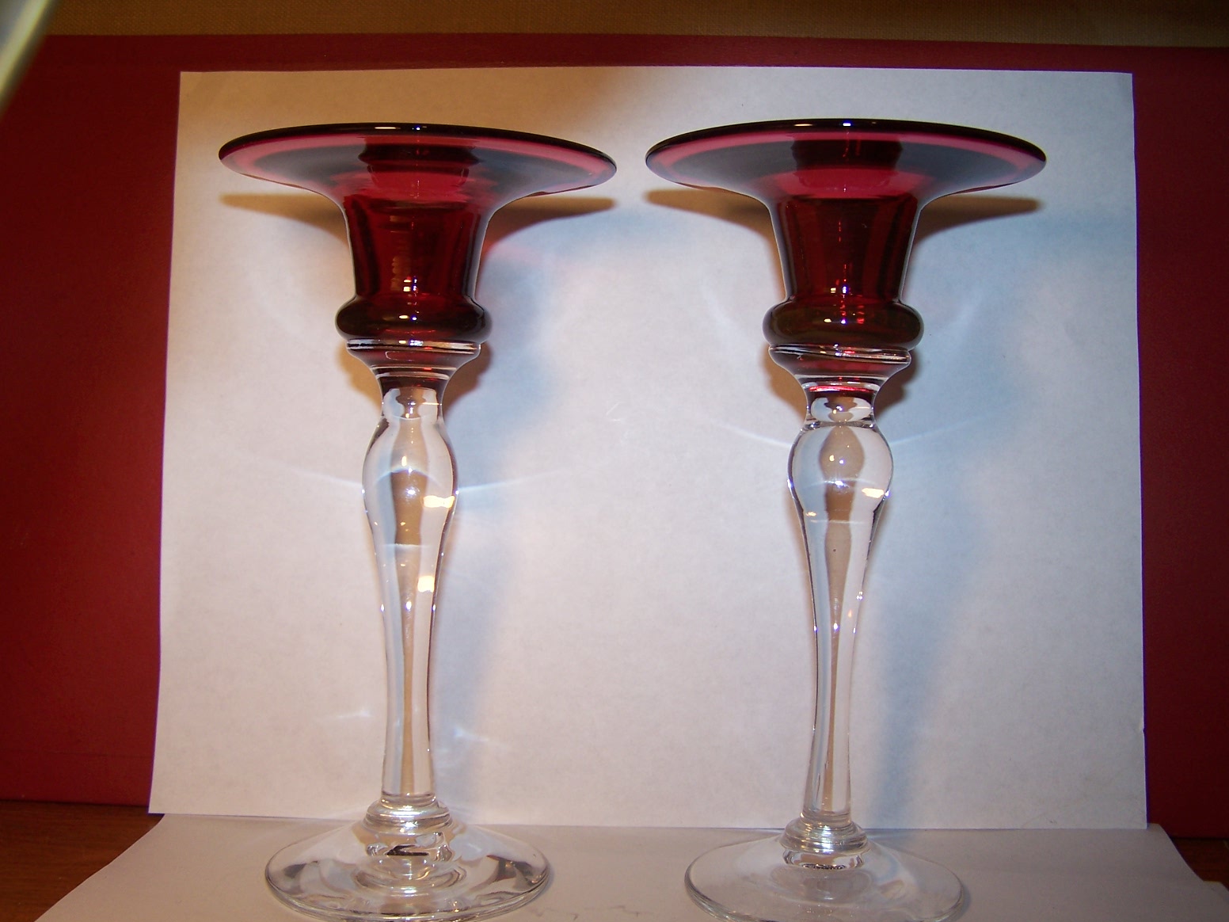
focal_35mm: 38
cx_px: 614
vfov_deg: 37.7
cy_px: 461
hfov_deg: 49.0
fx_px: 1349
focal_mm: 6.3
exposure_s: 1/60
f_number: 2.8
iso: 80
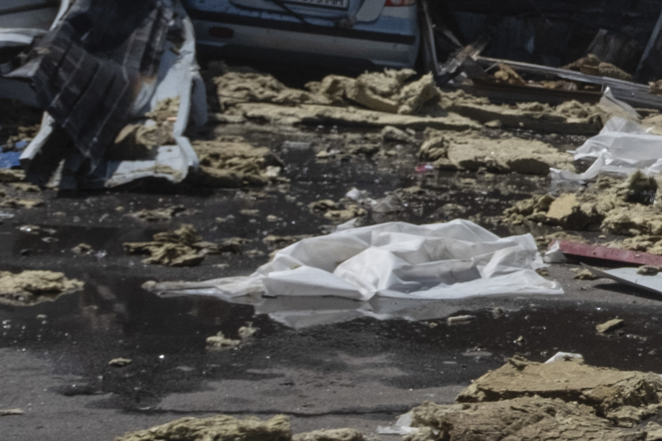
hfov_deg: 13.8
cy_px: 68
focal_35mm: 105
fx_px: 1930
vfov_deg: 13.0
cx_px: 1583
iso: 400
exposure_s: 1/4000
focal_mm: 13
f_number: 3.6
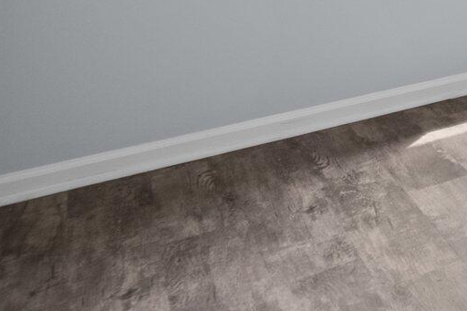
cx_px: 842
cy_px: -193
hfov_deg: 21.9
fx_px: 726
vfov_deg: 19.9
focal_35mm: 56
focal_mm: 14
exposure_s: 1/13
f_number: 7.1
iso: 640
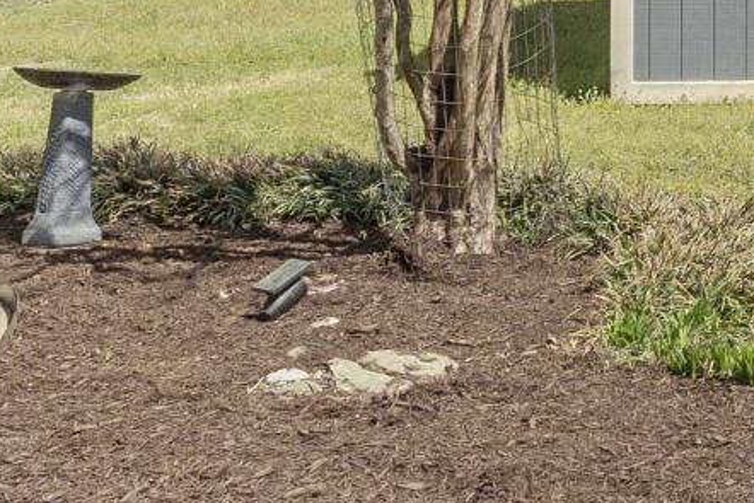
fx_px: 1990
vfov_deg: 13.7
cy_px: -218
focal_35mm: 95
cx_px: 1261
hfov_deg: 18.1
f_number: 8
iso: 100
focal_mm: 14
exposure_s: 1/800
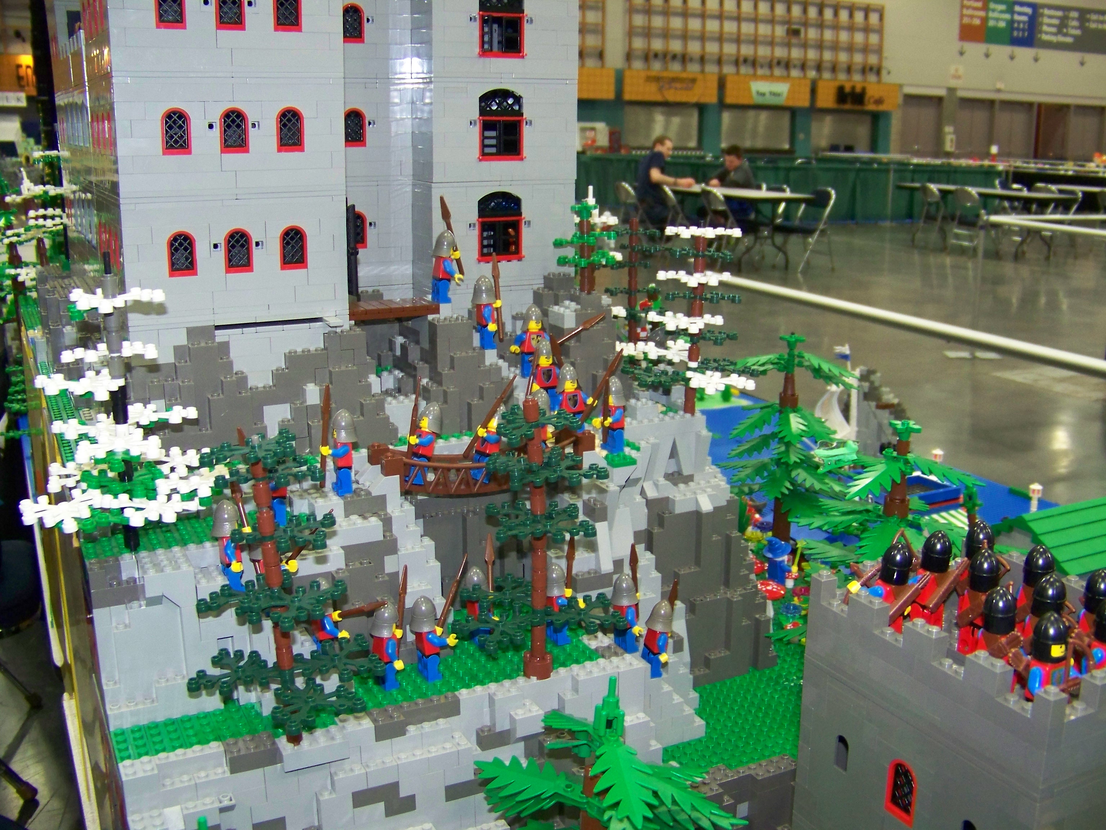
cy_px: 415
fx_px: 1150
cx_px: 553
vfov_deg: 39.7
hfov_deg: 51.4
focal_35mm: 36
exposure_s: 1/30
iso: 200
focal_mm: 5.85
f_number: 2.8
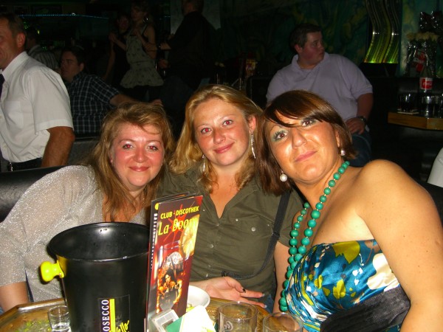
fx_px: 486
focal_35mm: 38
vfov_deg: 37.7
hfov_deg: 49.0
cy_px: 166
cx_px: 222
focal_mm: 7.9
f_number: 2.8
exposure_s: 1/60
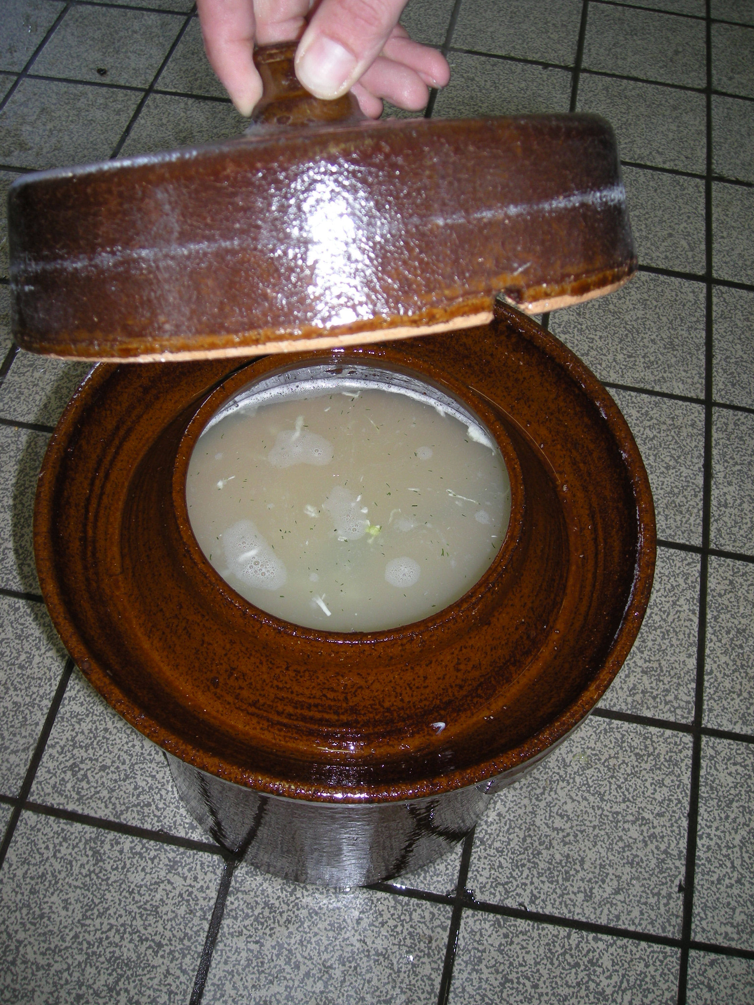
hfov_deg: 39.7
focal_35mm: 36
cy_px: 494
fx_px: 1046
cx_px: 386
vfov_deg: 51.4
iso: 50
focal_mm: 5.7
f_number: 2.8
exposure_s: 1/30
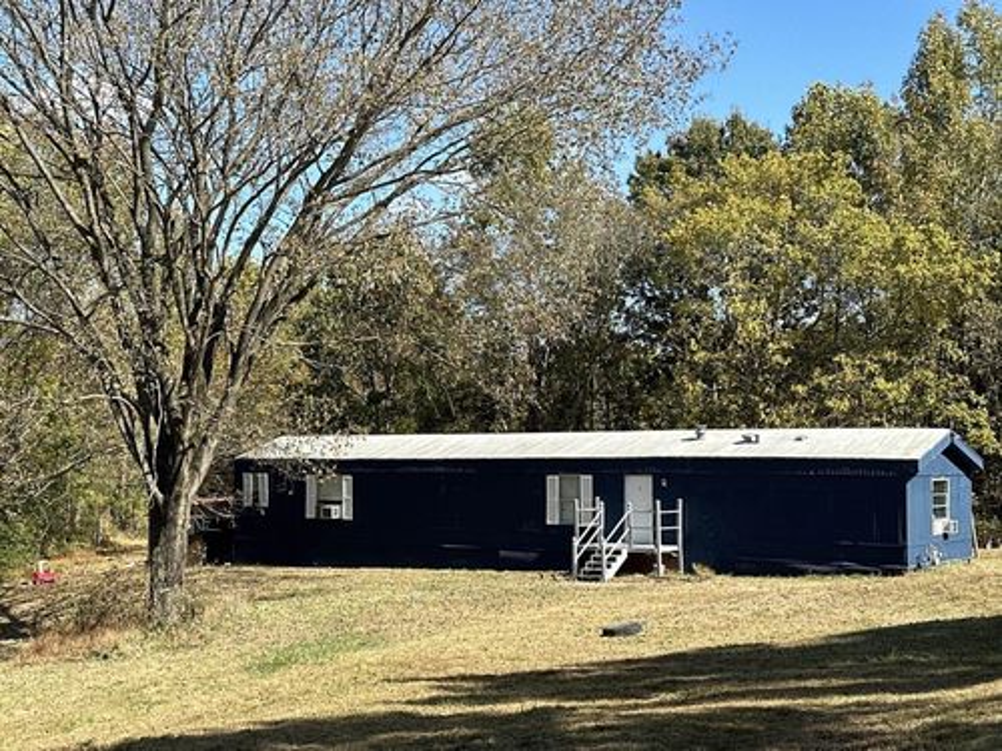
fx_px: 1389
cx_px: 501
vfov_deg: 30.3
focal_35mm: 48
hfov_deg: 39.7
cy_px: 376
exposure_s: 1/2070
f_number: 1.78
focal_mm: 6.86
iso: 64
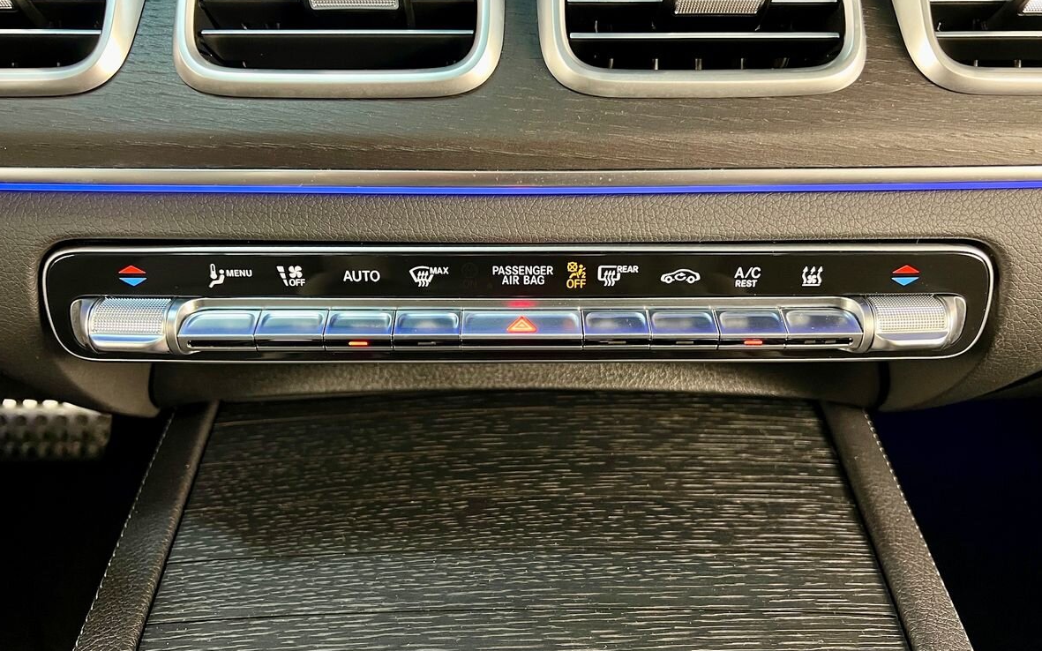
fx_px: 795
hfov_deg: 66.5
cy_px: 294
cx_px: 522
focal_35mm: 28
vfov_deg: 44.5
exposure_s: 1/44
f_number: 1.5
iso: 500
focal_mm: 5.7
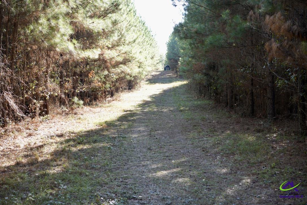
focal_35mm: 55
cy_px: 102
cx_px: 154
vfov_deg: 24.6
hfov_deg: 36.2
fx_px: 469
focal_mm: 55
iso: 100
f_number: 4
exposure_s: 1/60
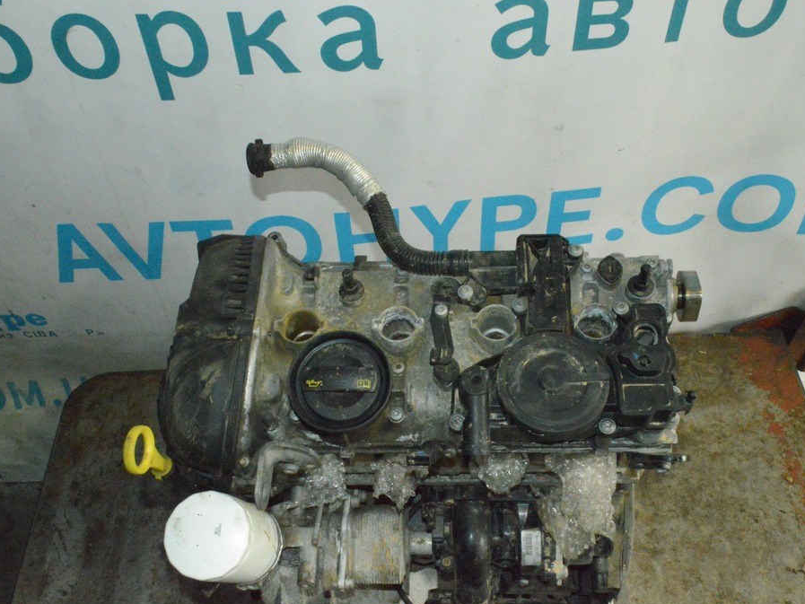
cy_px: 305
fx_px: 804
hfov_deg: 53.2
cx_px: 407
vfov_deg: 41.2
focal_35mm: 35
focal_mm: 21
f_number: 25
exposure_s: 1/50
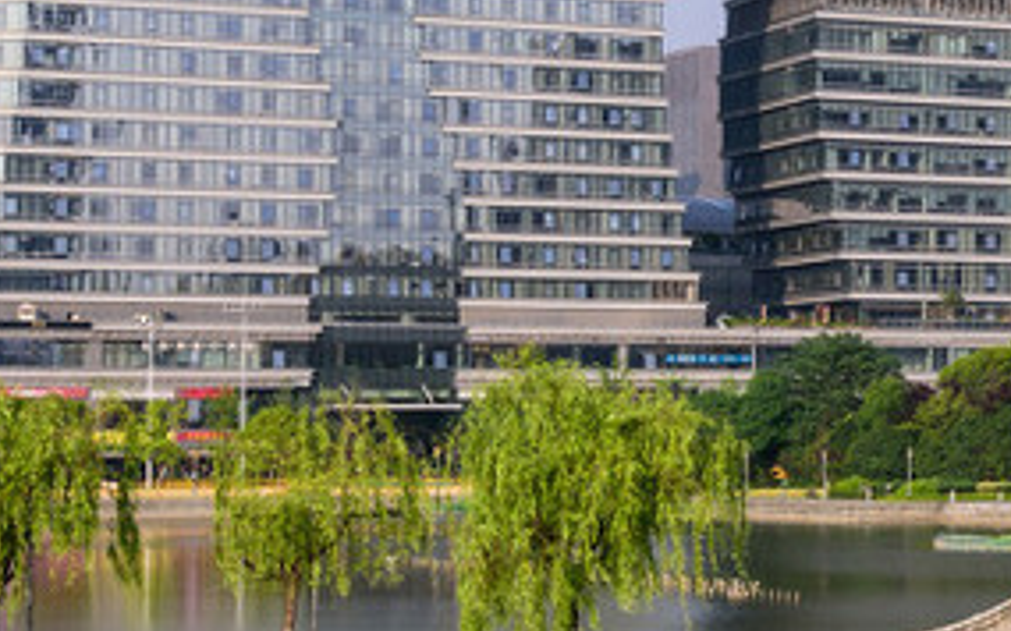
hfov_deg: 14.4
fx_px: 3554
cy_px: 16
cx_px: 1767
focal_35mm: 129
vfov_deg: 10.1
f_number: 11
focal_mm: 30
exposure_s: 1/1.67
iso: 100
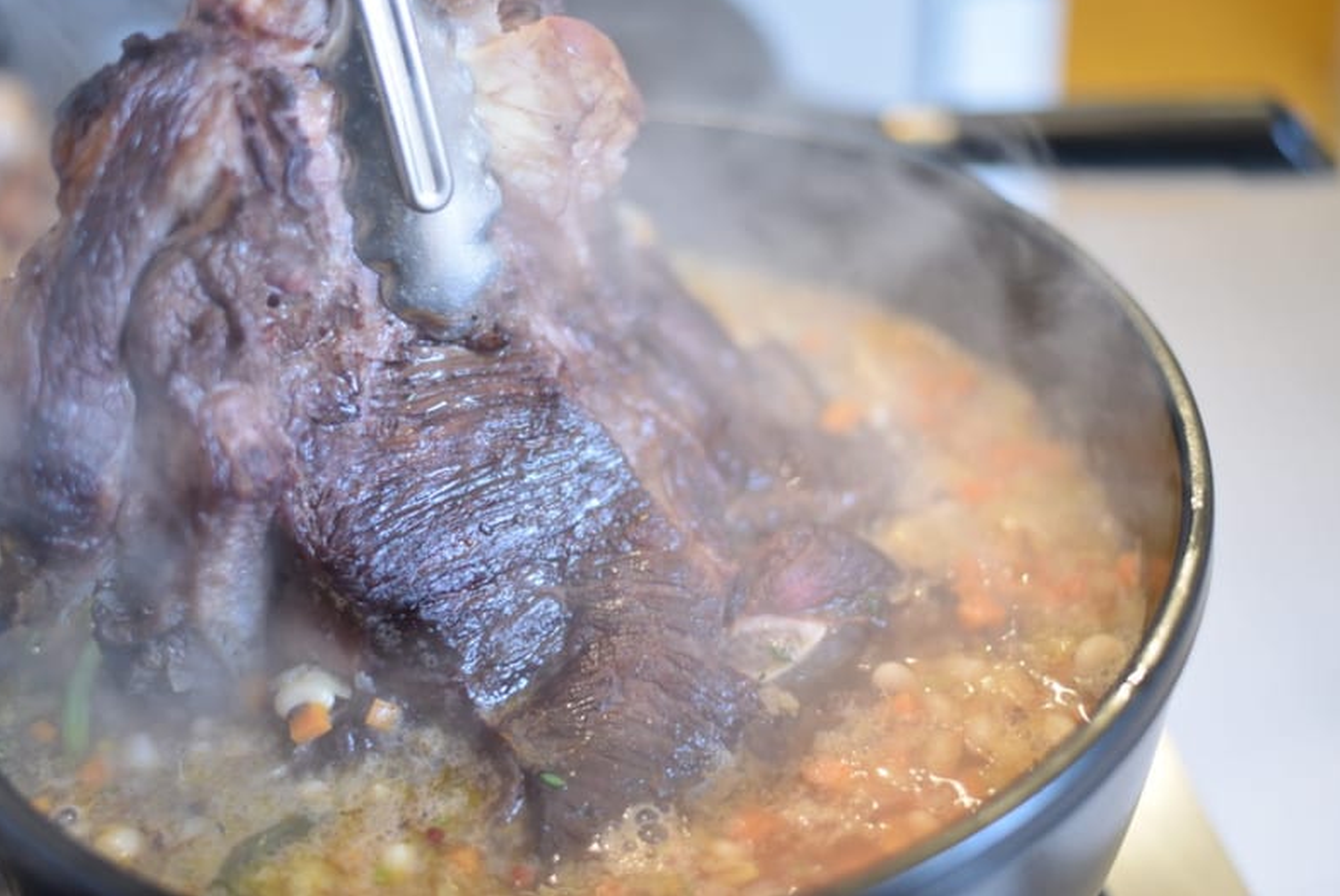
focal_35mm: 51
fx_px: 1900
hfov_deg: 38.9
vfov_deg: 26.5
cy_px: 441
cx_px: 677
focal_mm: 50
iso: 900
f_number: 1.8
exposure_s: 1/60
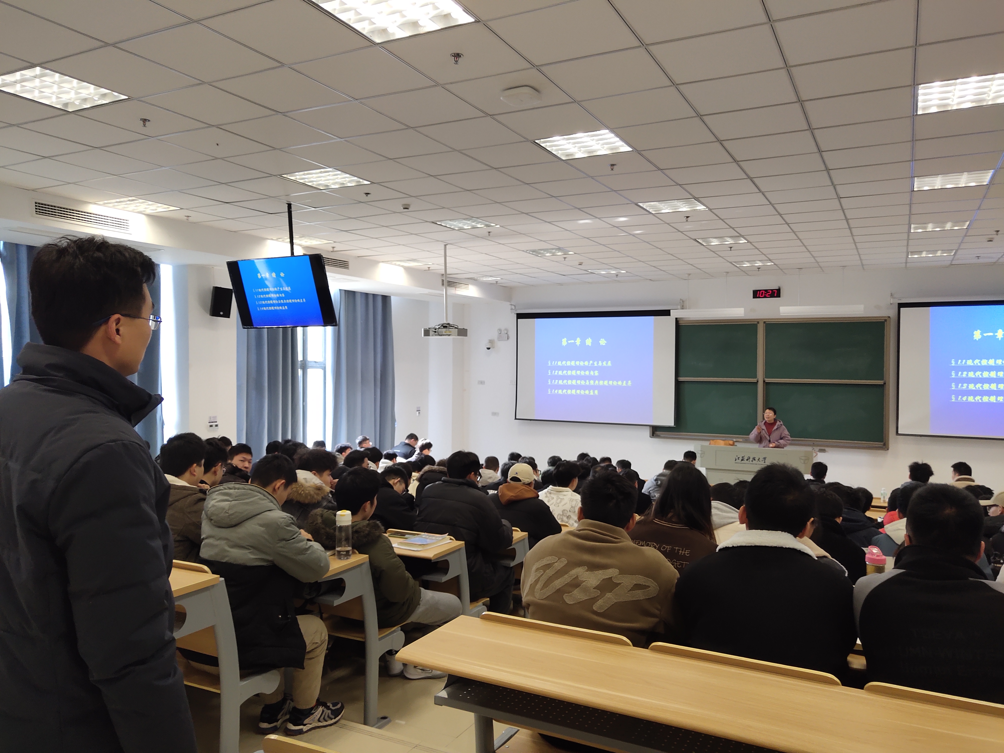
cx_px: 502
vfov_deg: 48.2
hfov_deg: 61.7
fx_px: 841
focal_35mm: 29
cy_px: 376
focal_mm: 4.27
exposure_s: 1/50
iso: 177
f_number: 1.8
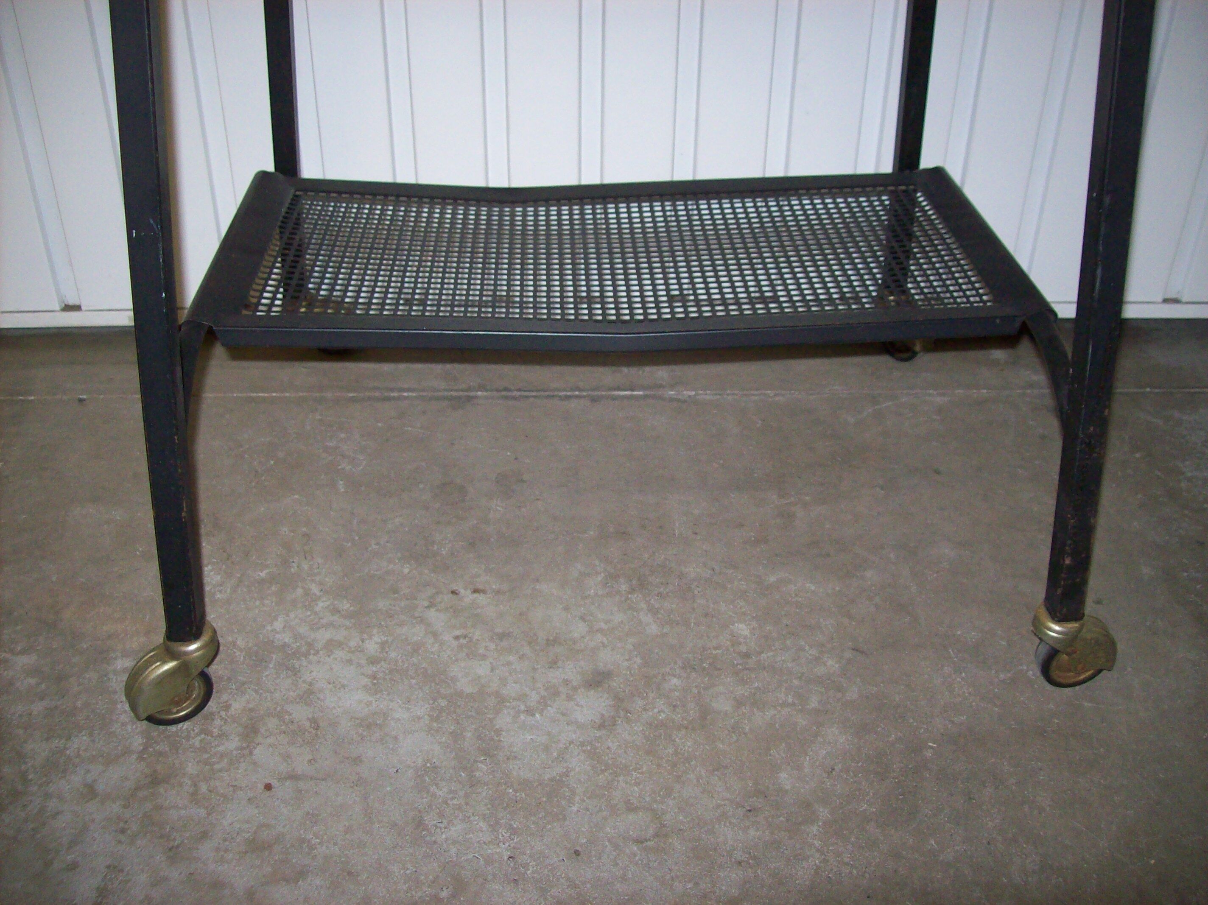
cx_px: 604
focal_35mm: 36
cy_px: 452
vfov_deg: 39.6
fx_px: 1256
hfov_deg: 51.4
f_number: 2.7
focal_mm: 6
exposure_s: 1/64
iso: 200
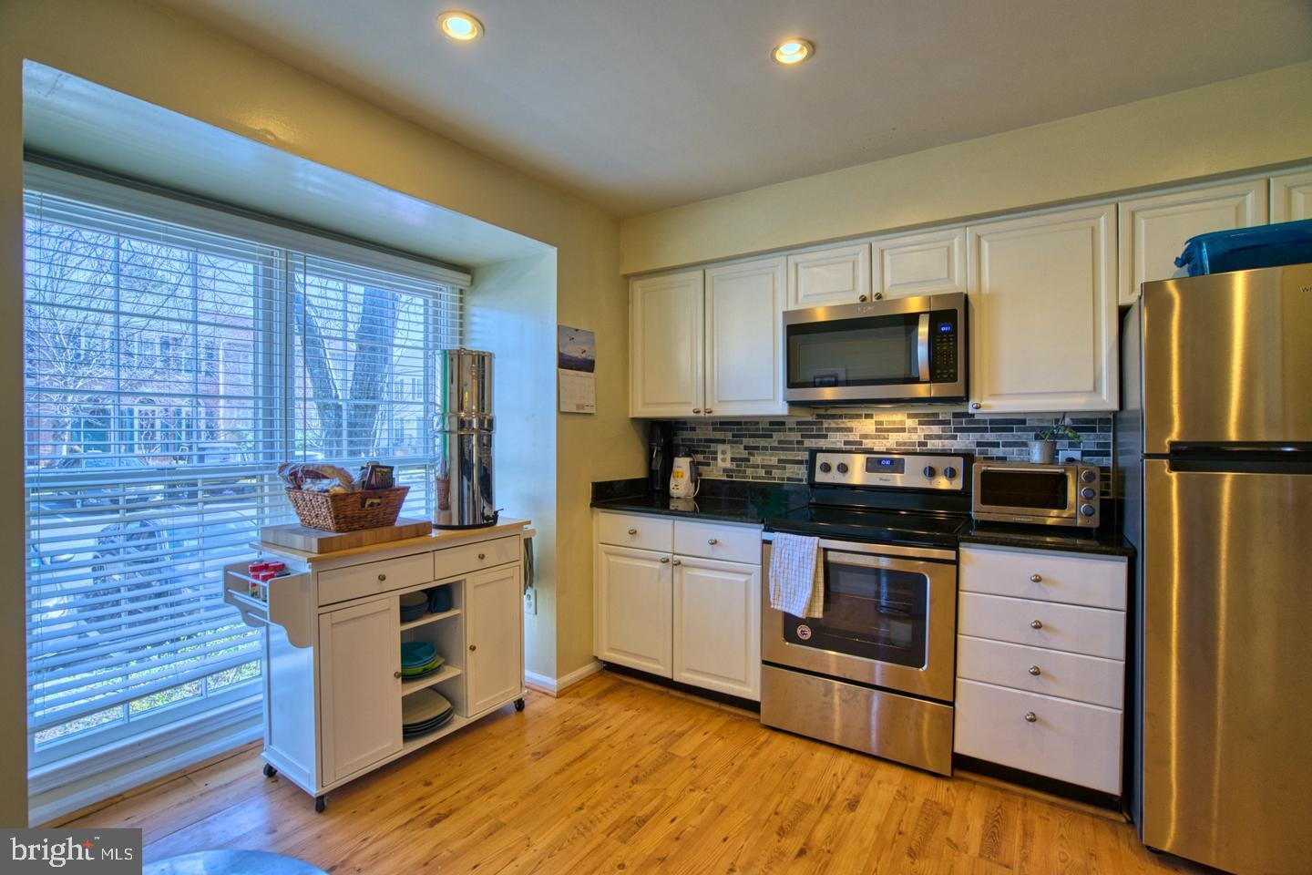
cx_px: 656
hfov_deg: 96.7
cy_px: 438
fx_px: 583
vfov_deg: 73.7
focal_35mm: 16
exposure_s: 1/125
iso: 400
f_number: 6.3
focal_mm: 16
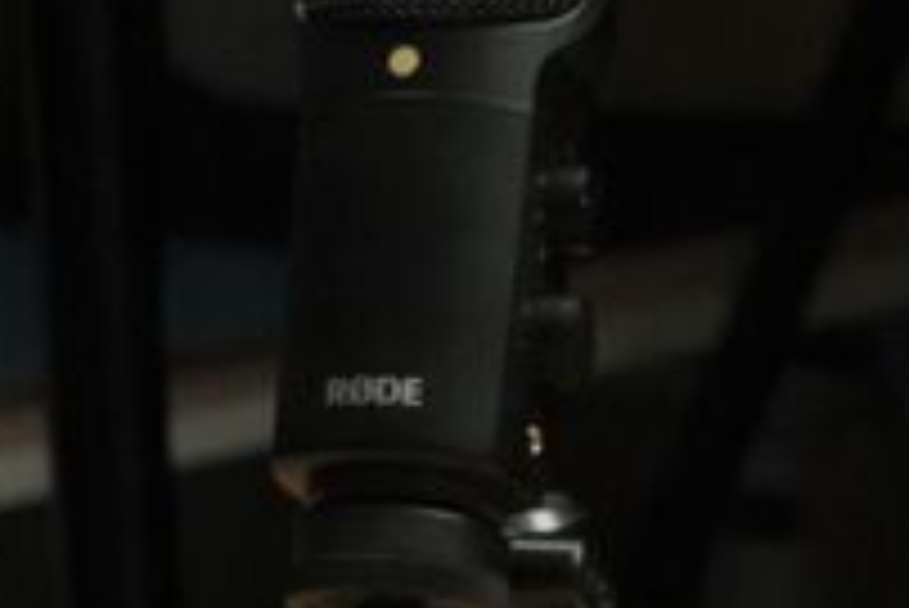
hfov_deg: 6.3
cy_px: 878
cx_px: 1804
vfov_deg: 4.3
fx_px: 8035
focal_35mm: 318
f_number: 9
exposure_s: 1/320
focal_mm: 67
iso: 12800
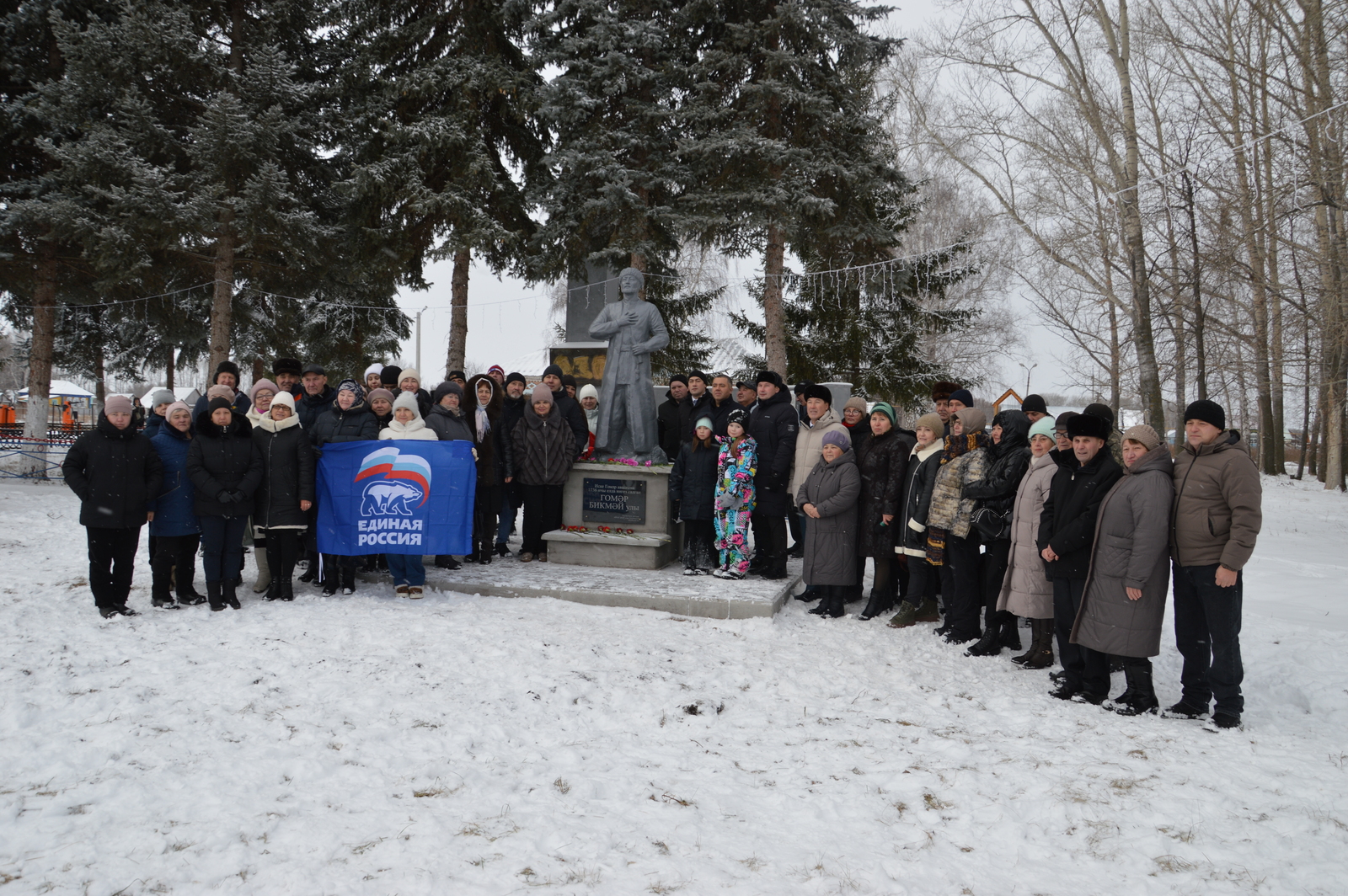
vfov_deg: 47.9
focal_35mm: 27
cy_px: 448
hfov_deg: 67.4
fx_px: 1010
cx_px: 674
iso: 100
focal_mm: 18
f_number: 5.6
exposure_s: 1/125
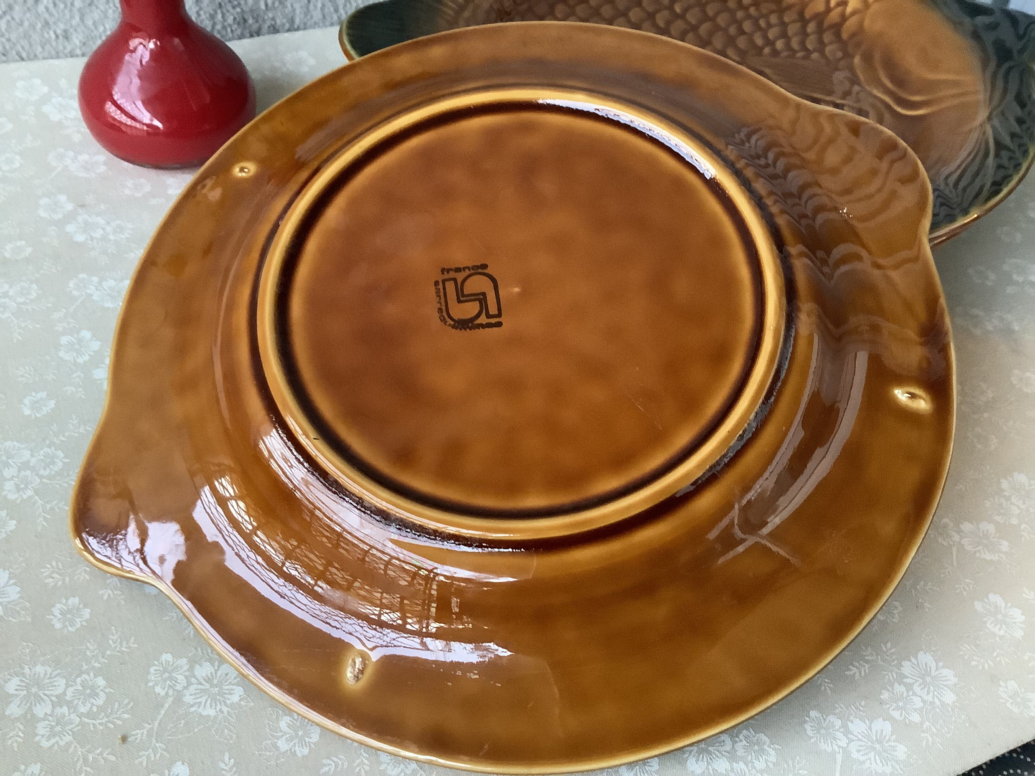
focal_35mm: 31
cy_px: 388
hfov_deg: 58.4
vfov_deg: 45.4
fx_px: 927
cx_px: 518
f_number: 2.4
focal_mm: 3.3
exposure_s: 1/25
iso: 500
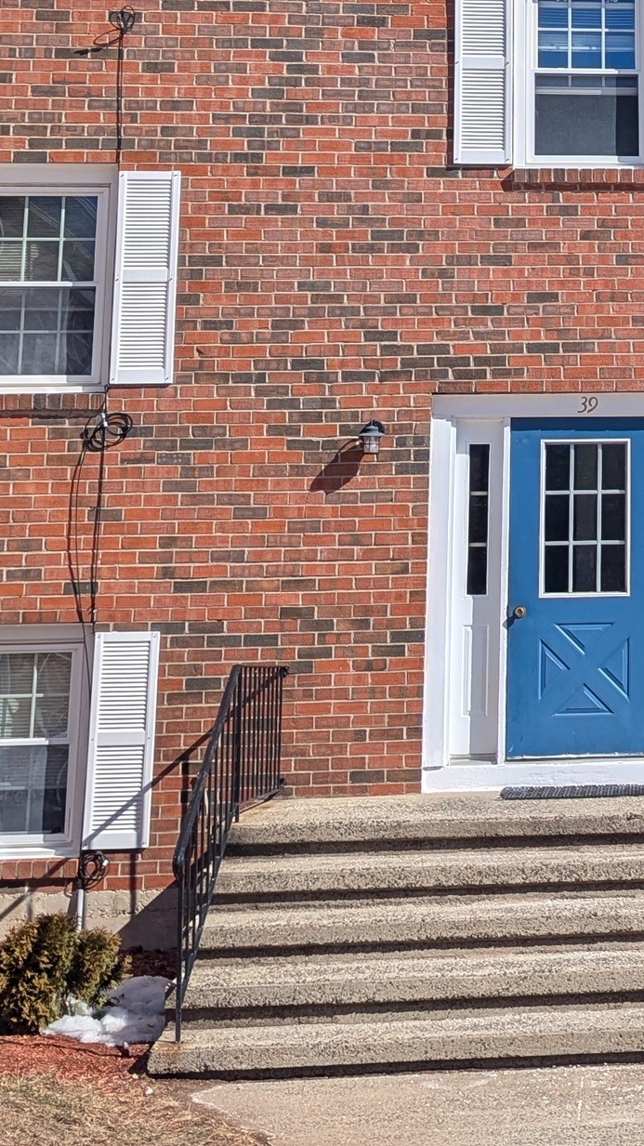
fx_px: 1974
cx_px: 805
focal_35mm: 65
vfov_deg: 31.5
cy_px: 229
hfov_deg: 17.5
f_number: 1.85
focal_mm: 6.81
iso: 44
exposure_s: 1/3145
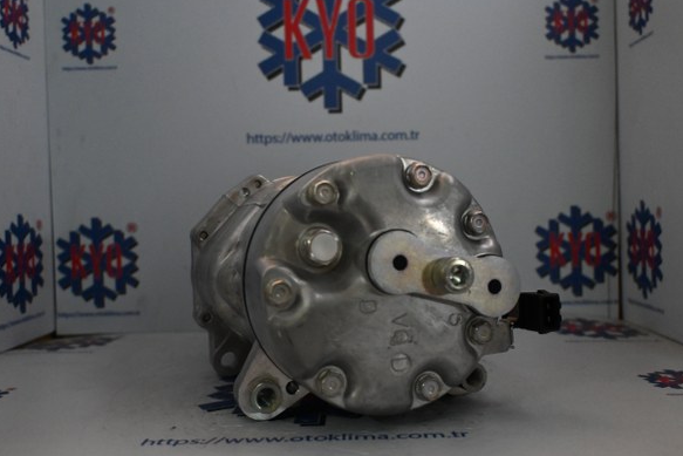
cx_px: 346
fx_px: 674
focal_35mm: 36
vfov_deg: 37.4
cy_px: 223
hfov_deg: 53.7
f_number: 4.2
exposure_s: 1/125
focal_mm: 23
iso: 3200
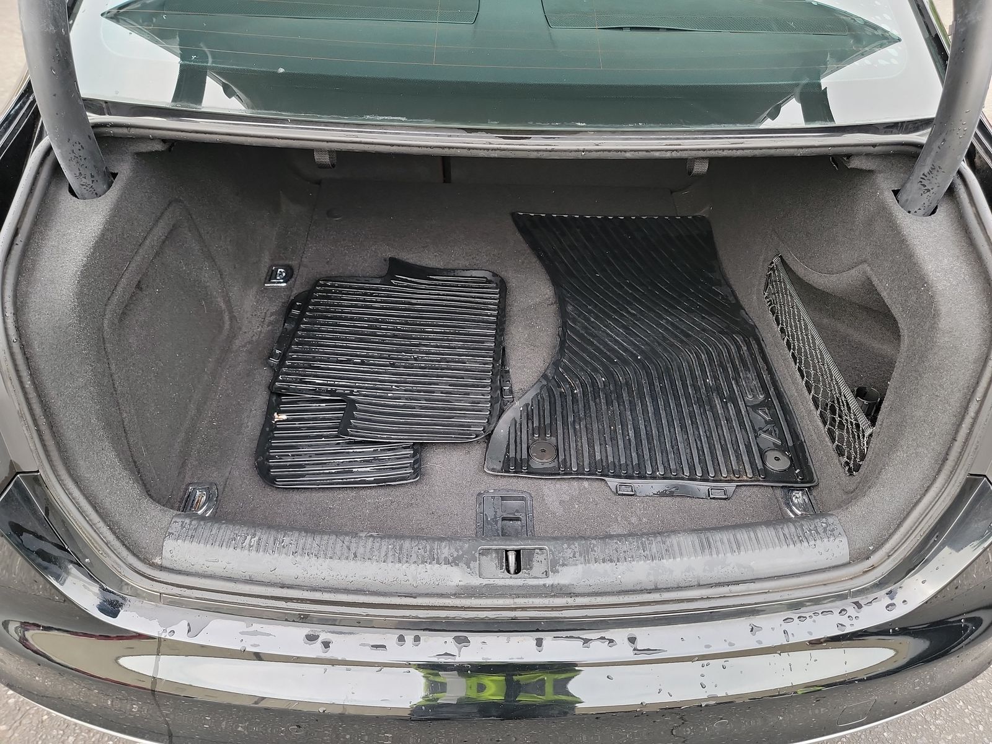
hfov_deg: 71.6
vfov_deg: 56.8
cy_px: 372
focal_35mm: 24
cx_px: 496
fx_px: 688
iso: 116
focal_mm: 6.7
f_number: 1.8
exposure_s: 1/59
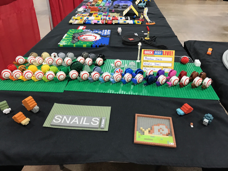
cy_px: 86
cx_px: 114
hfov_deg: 63.4
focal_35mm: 28
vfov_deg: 49.7
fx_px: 184
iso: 40
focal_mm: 3.99
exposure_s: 1/17
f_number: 1.8
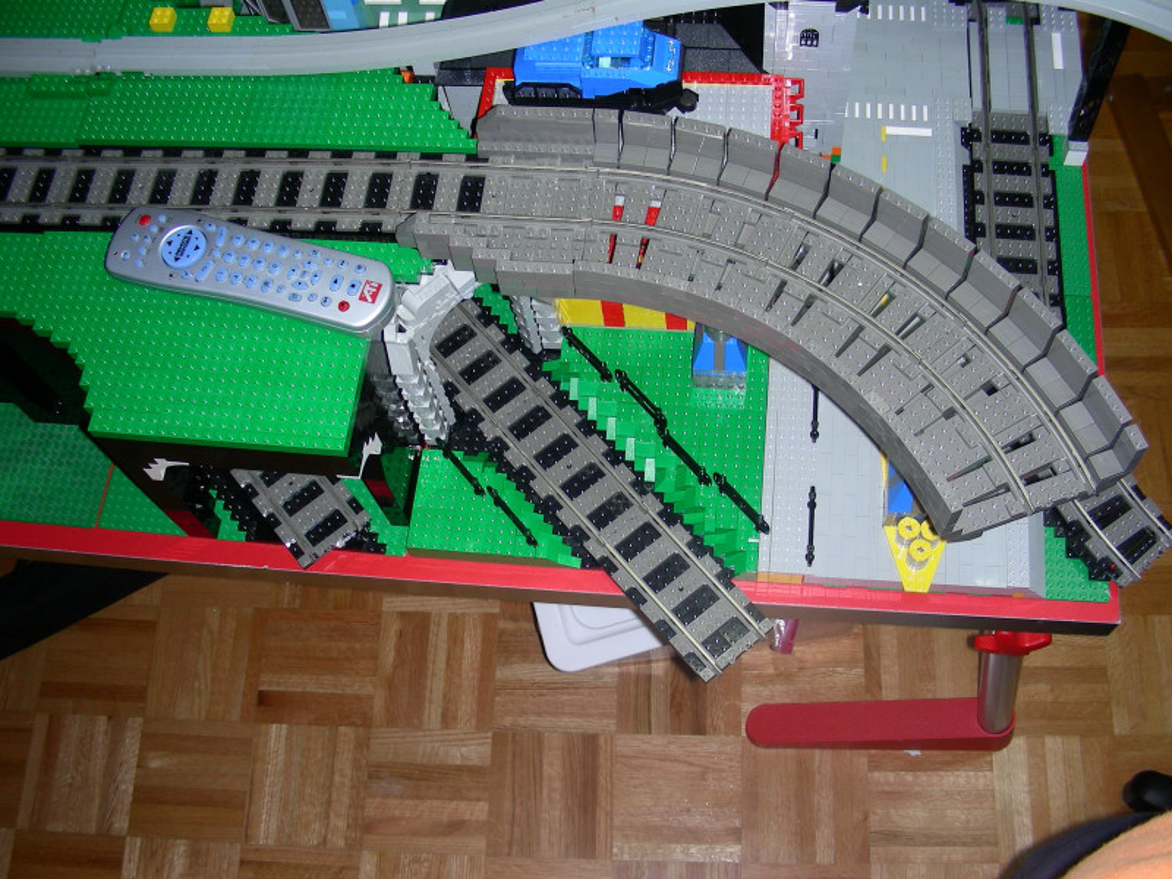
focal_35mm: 38
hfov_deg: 49.0
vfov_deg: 37.7
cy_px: 440
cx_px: 586
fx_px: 1287
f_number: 3.5
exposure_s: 1/60.1
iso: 50
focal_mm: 6.3
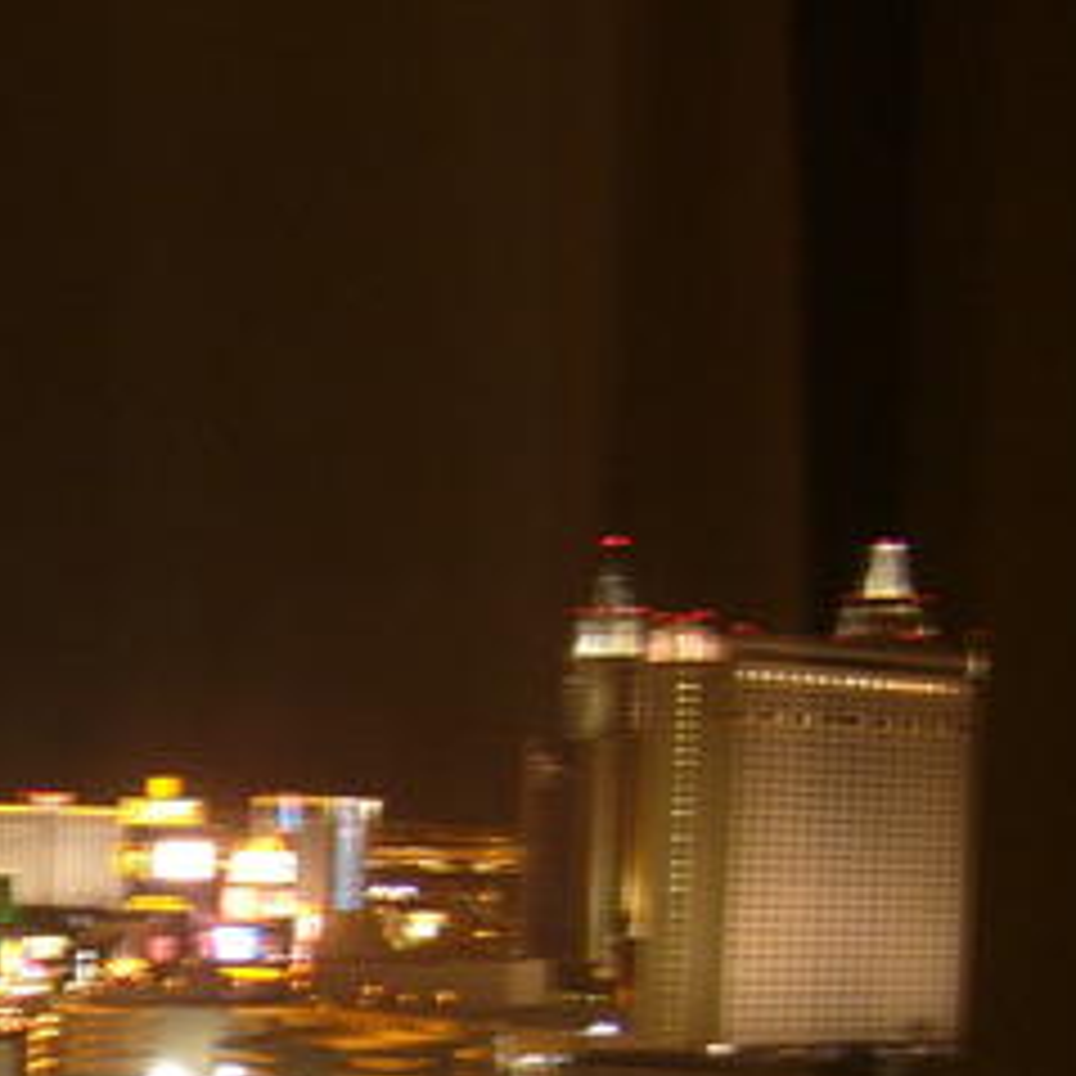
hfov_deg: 19.6
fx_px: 2919
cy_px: 995
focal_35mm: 83
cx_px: -230
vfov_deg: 20.4
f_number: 2.8
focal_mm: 5.8
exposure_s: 4
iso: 100
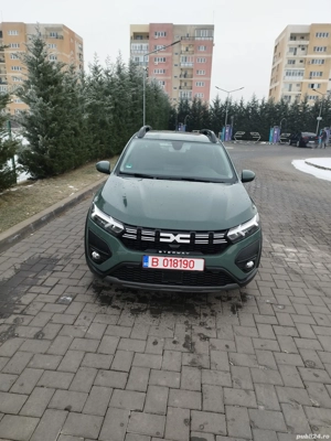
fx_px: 306
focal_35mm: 24
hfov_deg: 56.8
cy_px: 220
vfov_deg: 71.6
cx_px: 166
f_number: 1.89
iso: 50
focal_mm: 5.89
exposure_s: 1/411
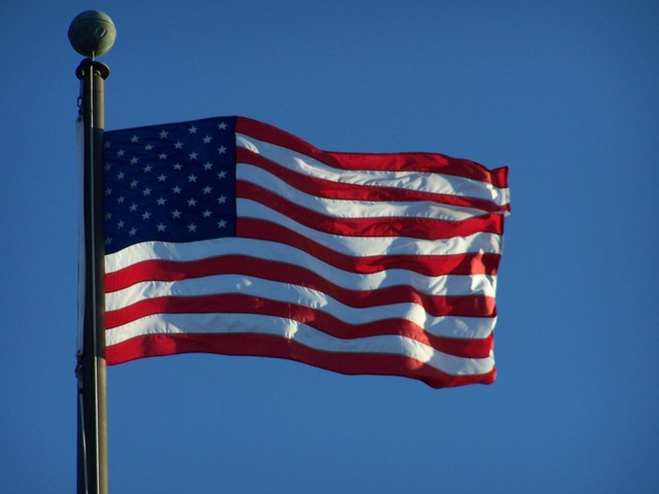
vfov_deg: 5.8
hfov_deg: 7.7
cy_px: 247
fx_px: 4912
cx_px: 330
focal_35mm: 258
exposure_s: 1/750
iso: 80
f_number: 3.6
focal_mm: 42.8
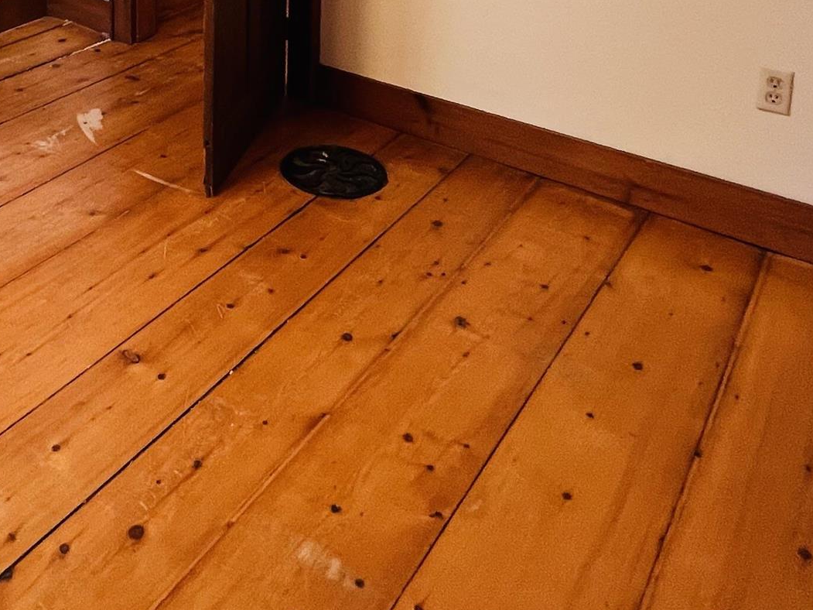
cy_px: -189
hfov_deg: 45.9
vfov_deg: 29.9
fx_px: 892
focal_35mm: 38
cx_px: 139
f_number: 1.8
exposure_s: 1/60
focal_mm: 1.57
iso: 125
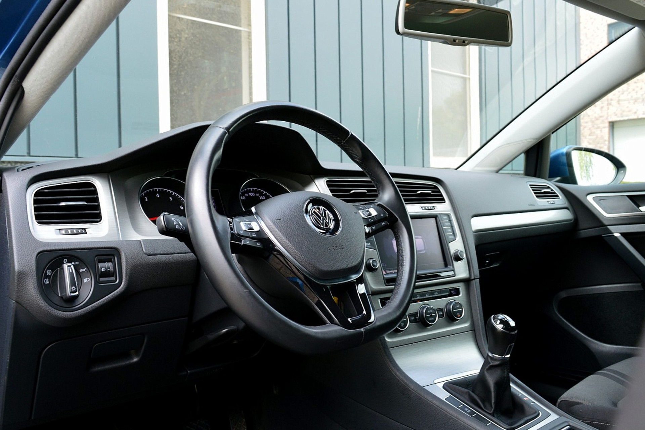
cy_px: 215
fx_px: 537
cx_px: 322
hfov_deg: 61.9
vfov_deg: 43.6
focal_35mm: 30
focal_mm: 20
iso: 400
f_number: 8
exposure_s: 1/60
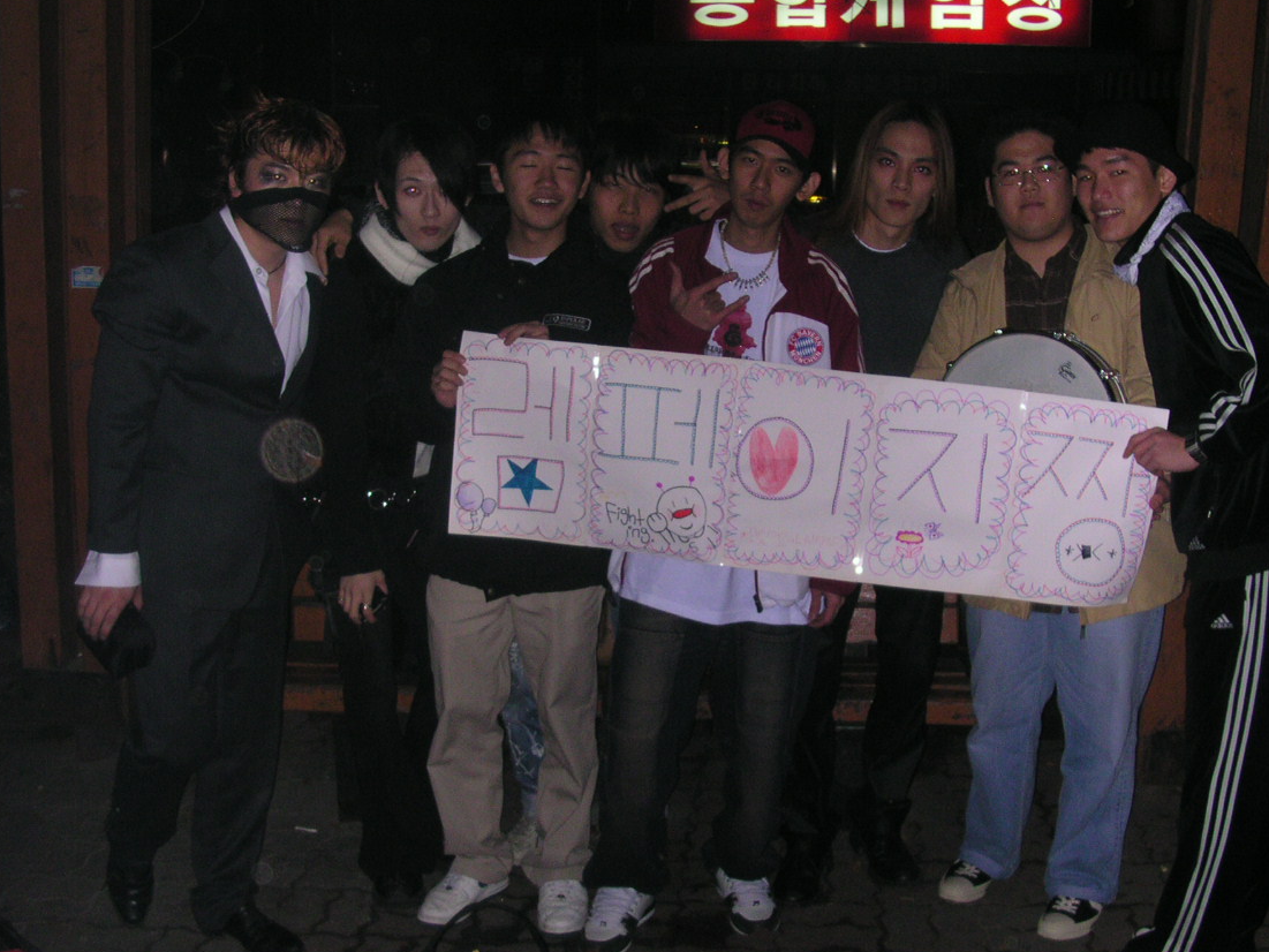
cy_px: 527
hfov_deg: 43.7
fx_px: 1577
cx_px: 730
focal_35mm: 43
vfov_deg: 33.6
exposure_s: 1/60
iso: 157
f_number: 2.7
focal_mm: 5.6
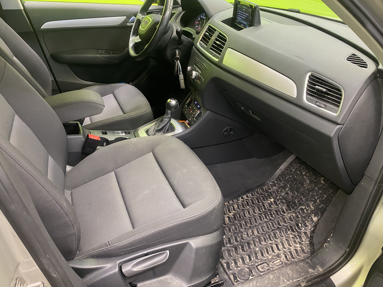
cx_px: 185
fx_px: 299
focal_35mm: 27
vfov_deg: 51.3
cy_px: 139
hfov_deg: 65.3
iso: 320
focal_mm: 4.25
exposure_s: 1/33
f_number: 1.8
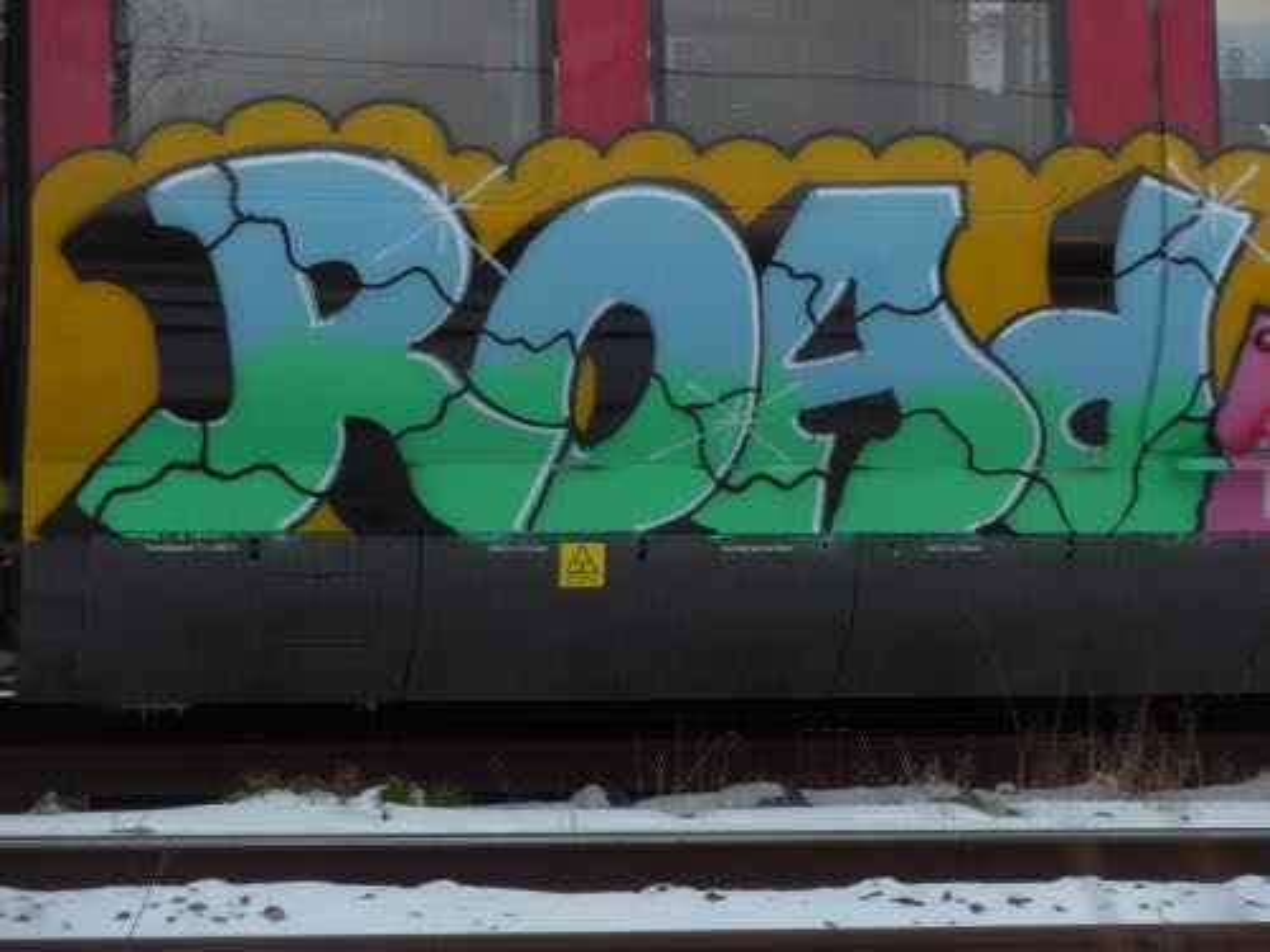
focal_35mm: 120
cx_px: 635
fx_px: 4403
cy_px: 476
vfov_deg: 12.3
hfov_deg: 16.4
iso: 400
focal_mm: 25.7
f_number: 5.3
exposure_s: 1/50
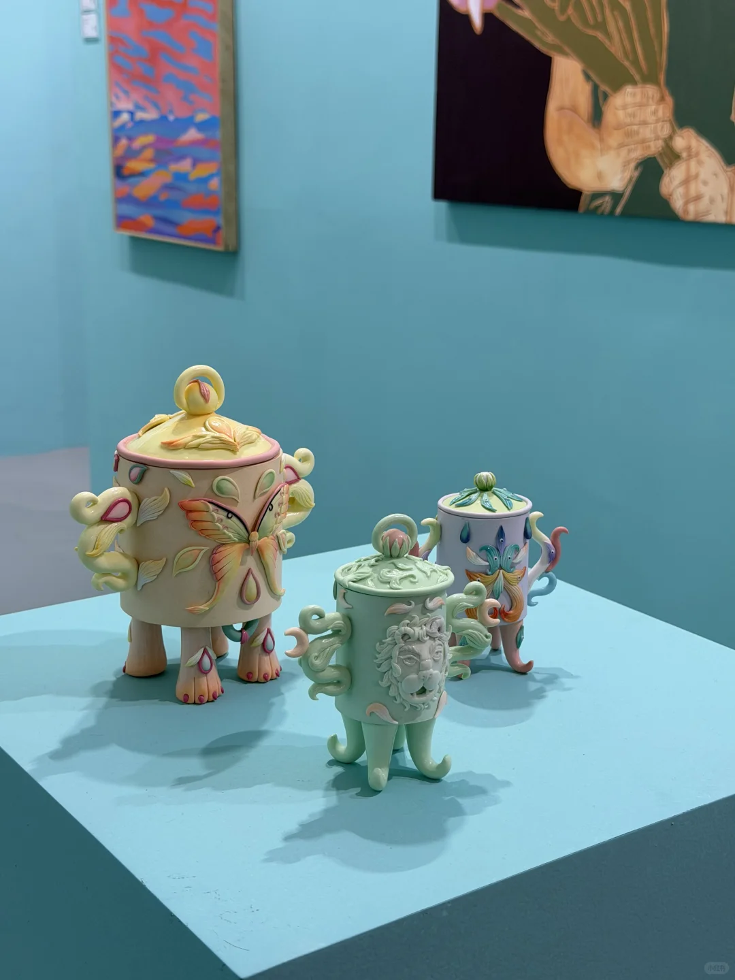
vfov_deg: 39.7
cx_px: 368
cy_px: 490
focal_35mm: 48
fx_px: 1359
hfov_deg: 30.3
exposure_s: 1/179
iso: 50
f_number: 1.78
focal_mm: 6.76
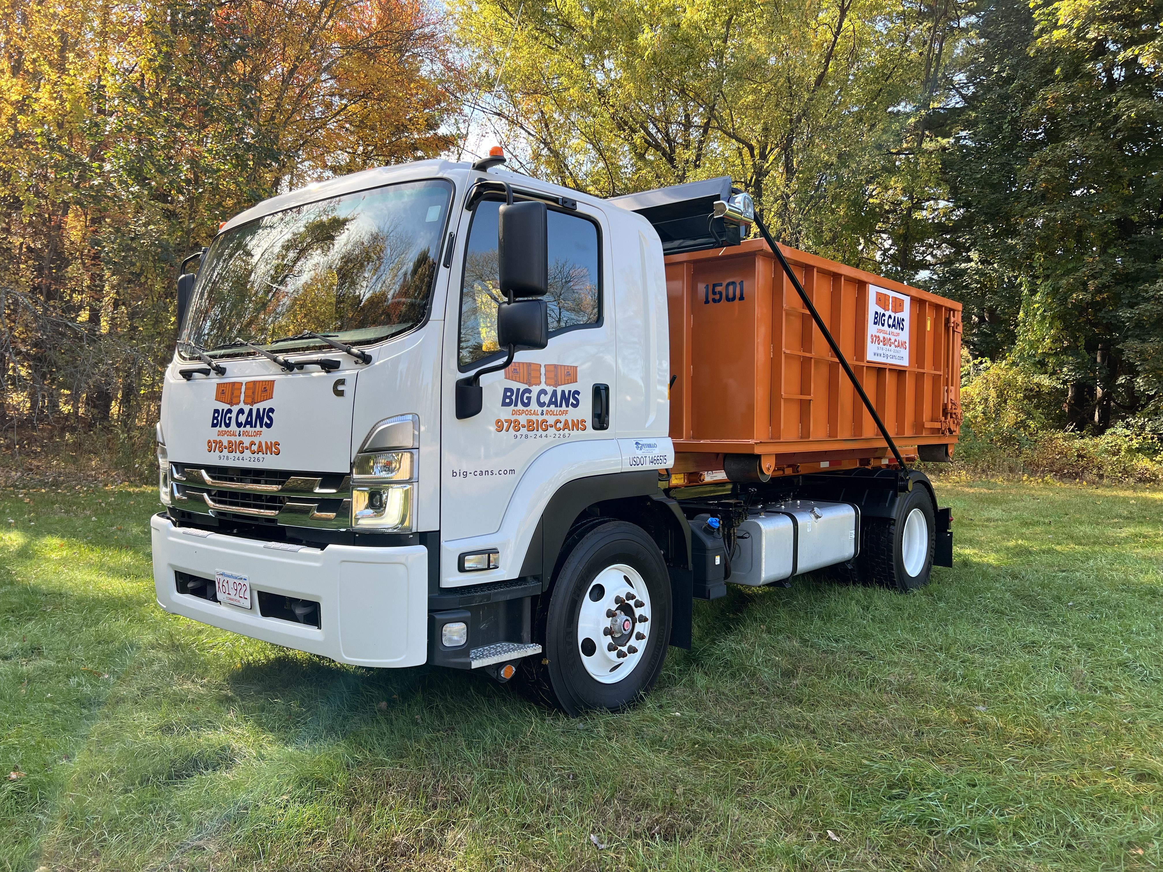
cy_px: 436
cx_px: 582
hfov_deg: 67.3
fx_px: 874
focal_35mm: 26
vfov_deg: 53.1
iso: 50
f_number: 1.5
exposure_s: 1/526
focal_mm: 5.7
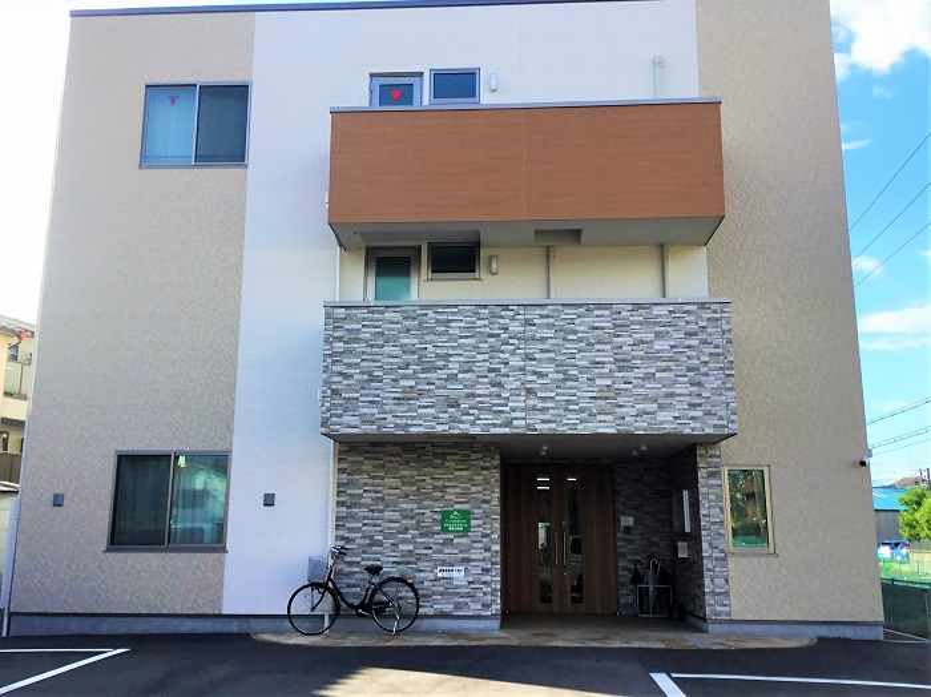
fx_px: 833
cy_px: 348
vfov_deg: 45.4
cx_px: 466
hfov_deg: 58.4
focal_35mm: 31
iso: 25
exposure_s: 1/525
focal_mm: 3.3
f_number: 2.4
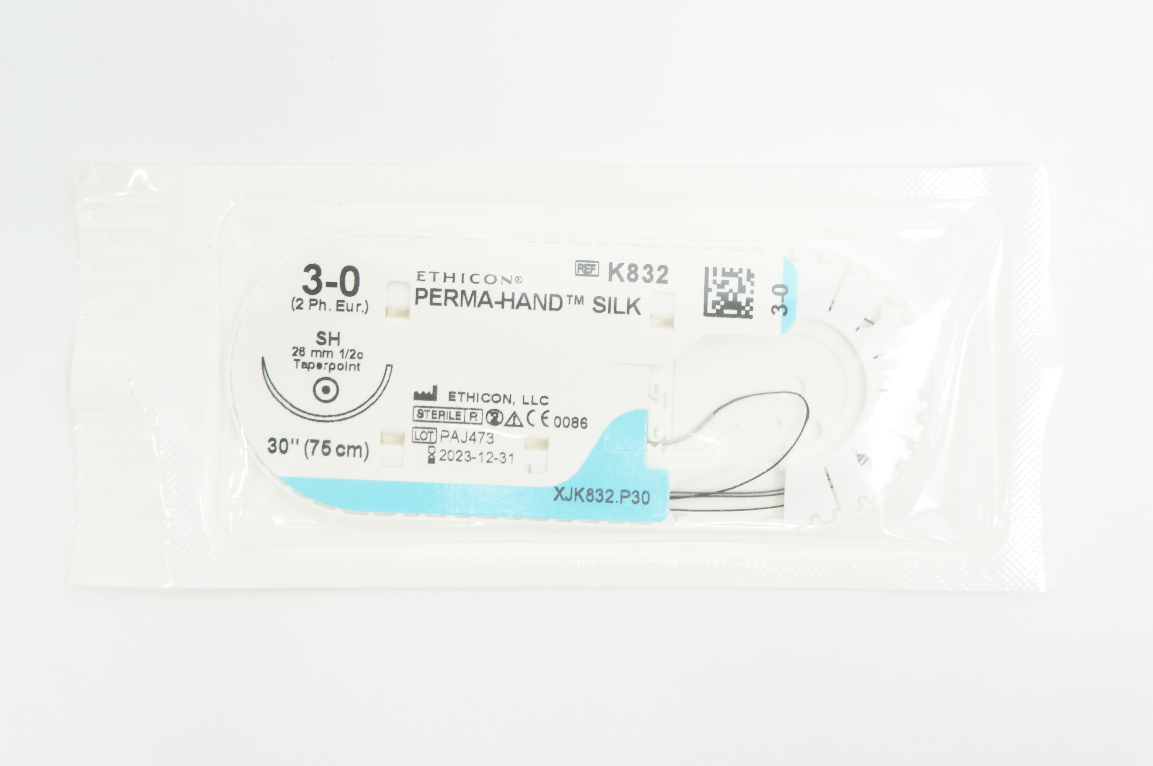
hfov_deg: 45.0
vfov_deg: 30.8
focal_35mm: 44
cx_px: 576
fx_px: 1392
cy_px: 383
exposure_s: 1/20
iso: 400
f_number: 7.1
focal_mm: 29
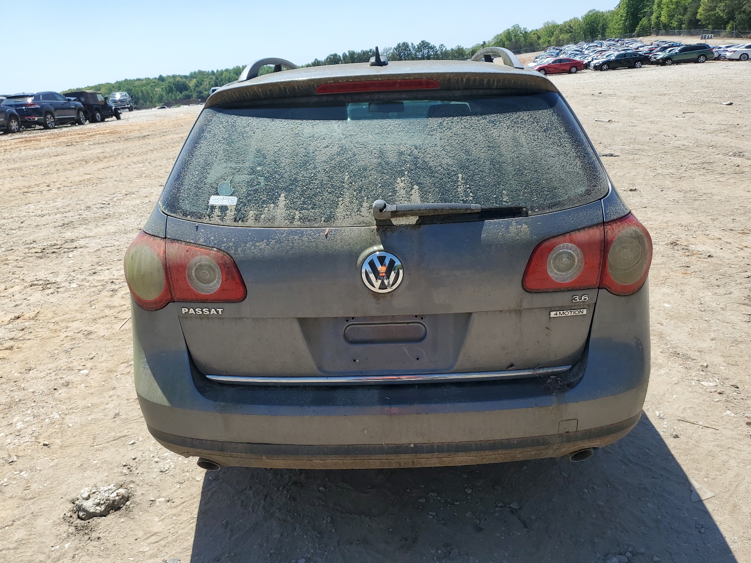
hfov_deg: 67.3
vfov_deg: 53.1
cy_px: 282
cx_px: 376
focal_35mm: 26
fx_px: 564
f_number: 1.5
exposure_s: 1/2500
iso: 50
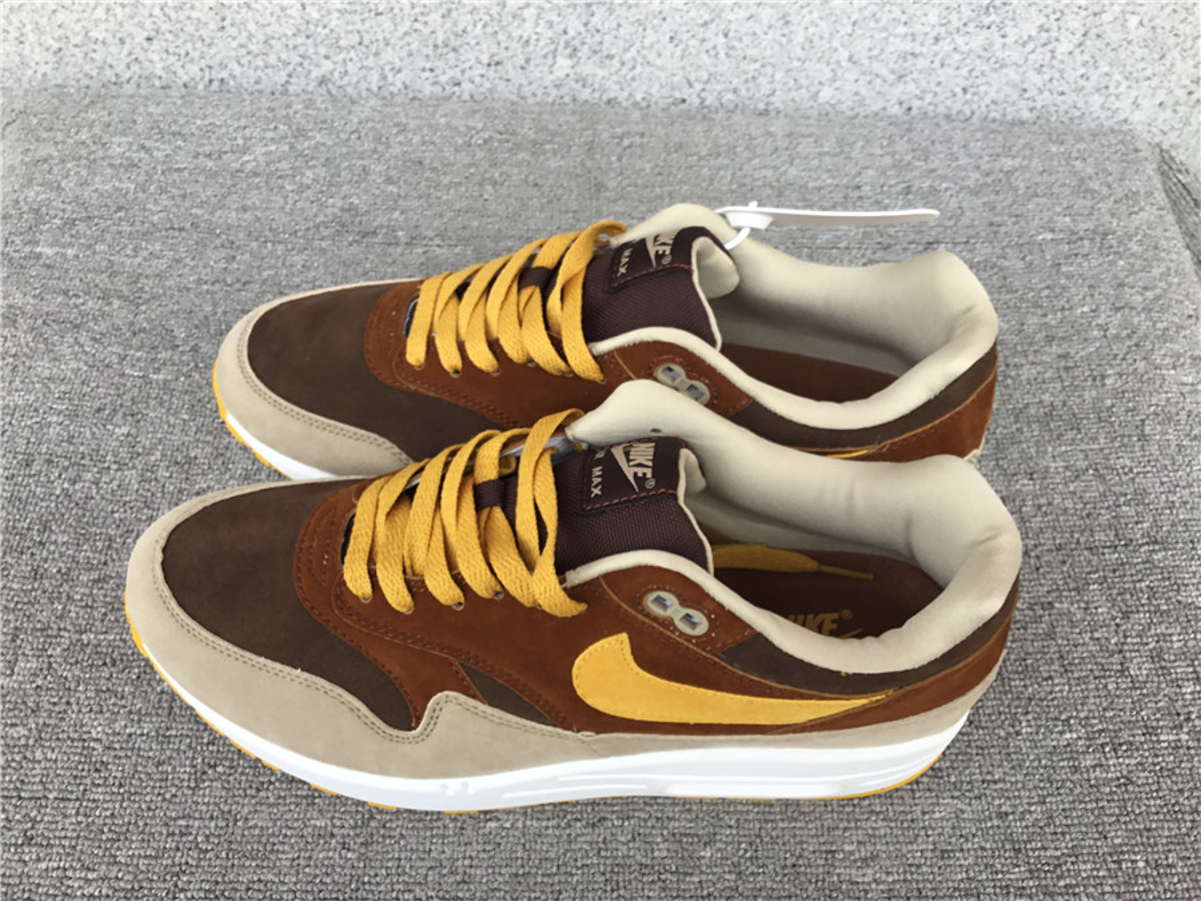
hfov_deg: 58.4
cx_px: 600
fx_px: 1076
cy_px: 450
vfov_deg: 45.4
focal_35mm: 31
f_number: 2.4
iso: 25
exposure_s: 1/141
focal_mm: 3.3
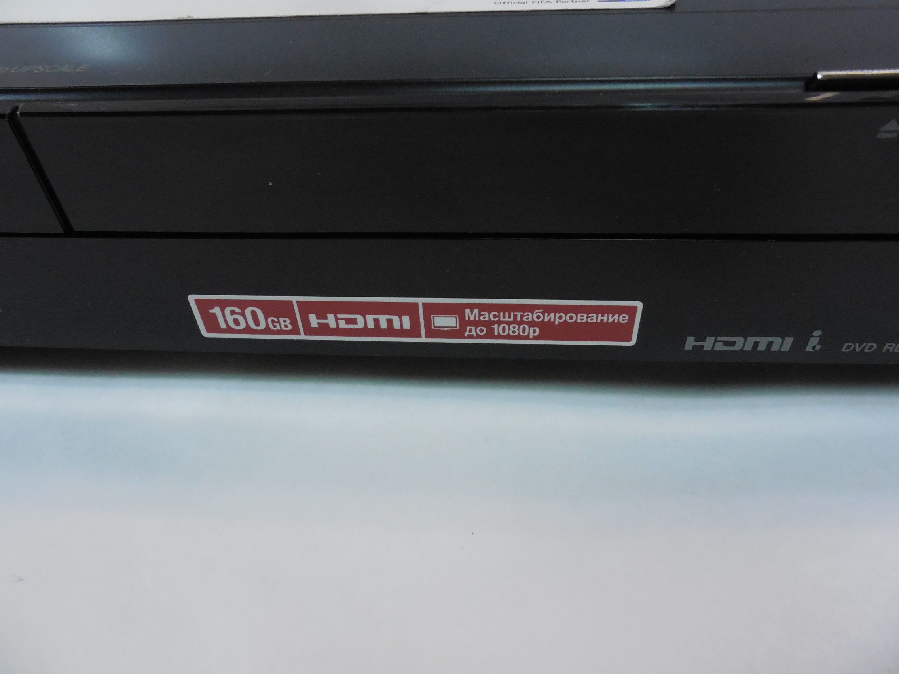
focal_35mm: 26
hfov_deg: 67.3
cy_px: 337
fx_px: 675
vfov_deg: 53.1
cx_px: 450
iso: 640
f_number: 3.5
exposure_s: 1/250
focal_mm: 4.6
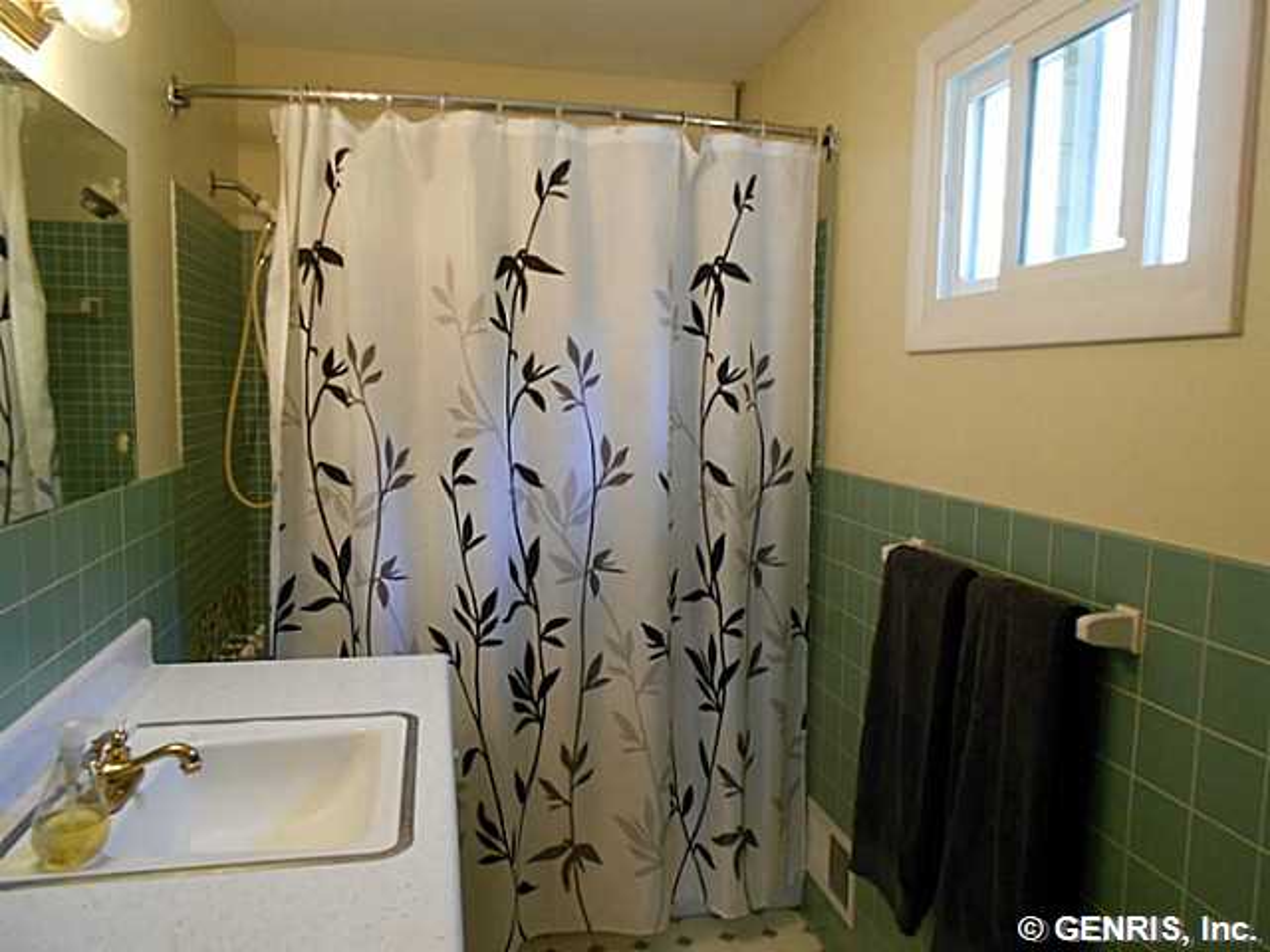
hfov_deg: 67.3
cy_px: 476
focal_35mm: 26
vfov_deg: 53.1
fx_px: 954
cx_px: 635
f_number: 3.2
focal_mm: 4.6
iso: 320
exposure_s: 1/30
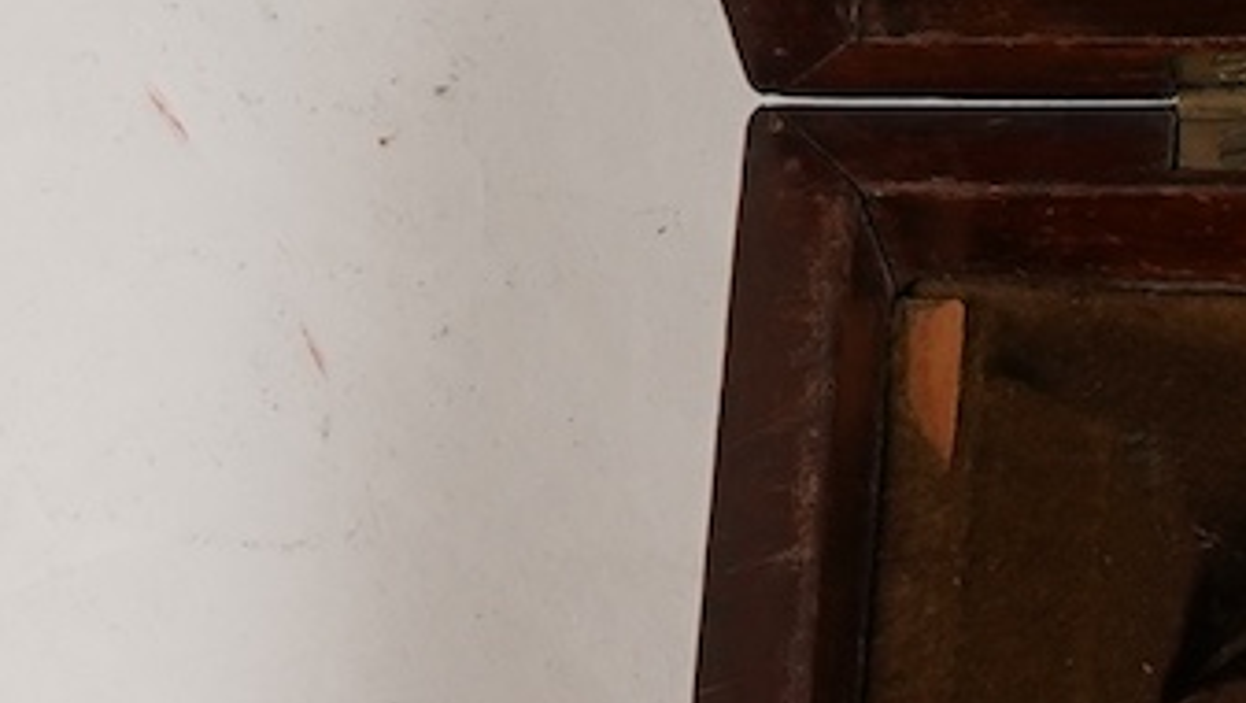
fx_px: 7273
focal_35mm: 220
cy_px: 1639
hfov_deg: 9.2
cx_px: 2536
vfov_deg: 5.4
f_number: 22
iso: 400
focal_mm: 30
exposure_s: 1/125
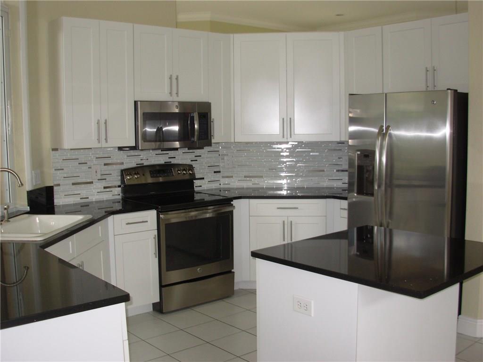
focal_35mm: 38
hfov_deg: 49.0
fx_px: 530
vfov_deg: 37.7
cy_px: 181
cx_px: 242
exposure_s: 1/33.9
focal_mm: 6.3
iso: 53
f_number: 2.9
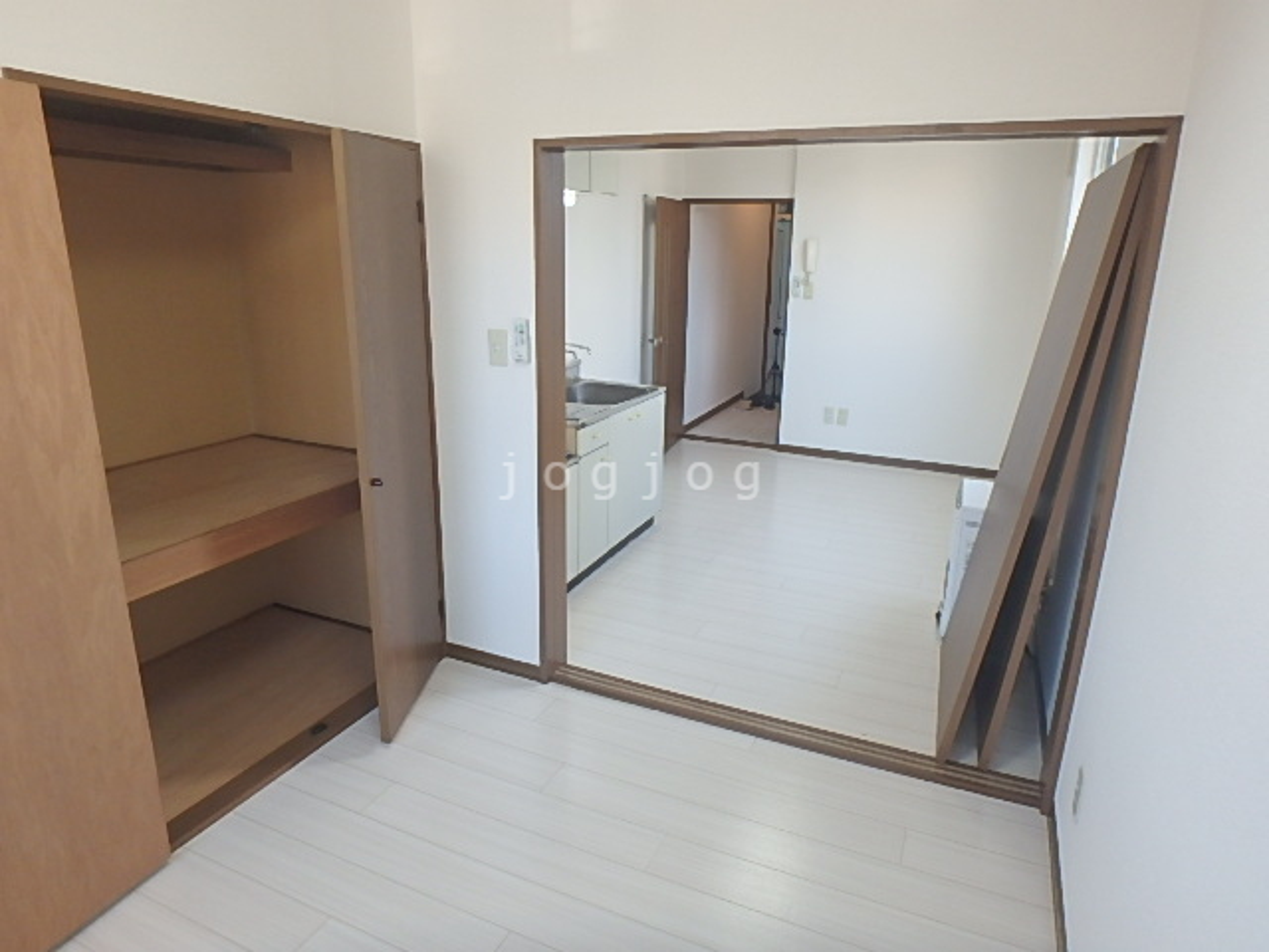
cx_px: 634
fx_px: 770
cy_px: 476
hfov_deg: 79.0
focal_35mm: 21
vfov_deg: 63.4
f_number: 3.5
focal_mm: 3.7
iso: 200
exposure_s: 1/50
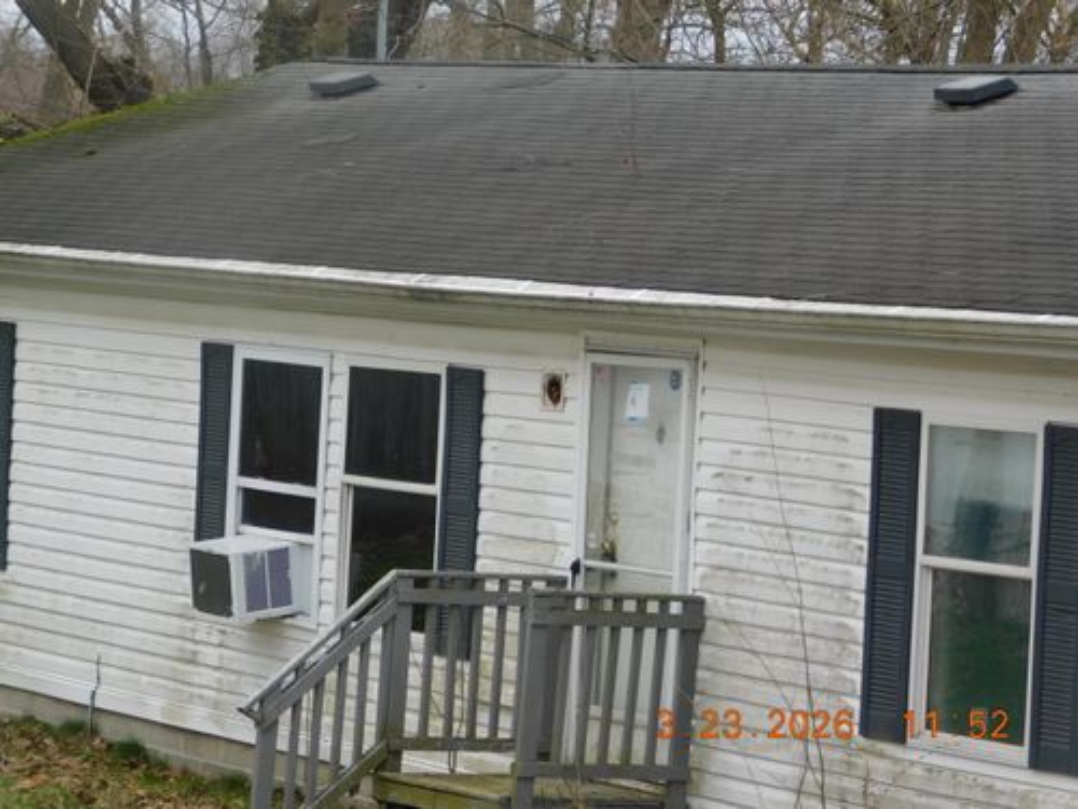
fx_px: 4609
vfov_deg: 10.0
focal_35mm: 148
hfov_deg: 13.3
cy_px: 404
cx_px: 539
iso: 125
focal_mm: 26.3
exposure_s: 1/200
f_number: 5.1
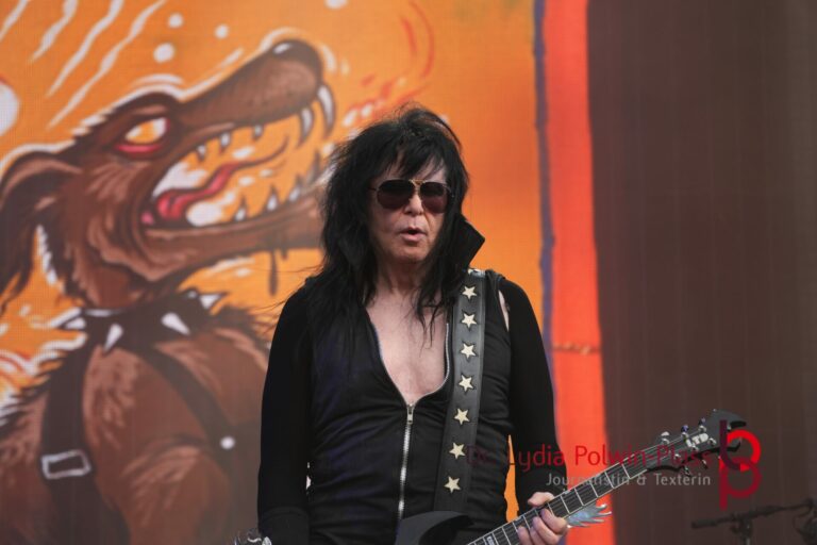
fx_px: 4221
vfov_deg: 7.4
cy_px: 272
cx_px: 408
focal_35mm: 186
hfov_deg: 11.1
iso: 160
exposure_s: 1/200
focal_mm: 124
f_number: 5.6
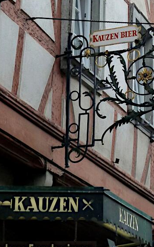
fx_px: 1007
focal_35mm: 150
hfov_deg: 8.7
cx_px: 151
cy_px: 26
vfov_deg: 13.8
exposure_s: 1/200
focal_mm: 11
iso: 125
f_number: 4.1
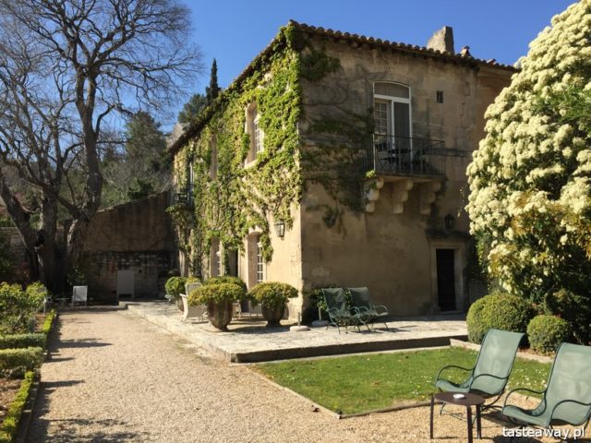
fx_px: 495
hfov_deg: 61.7
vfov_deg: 48.2
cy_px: 222
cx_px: 296
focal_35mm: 29
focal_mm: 4.15
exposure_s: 1/1522
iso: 32
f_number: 2.2
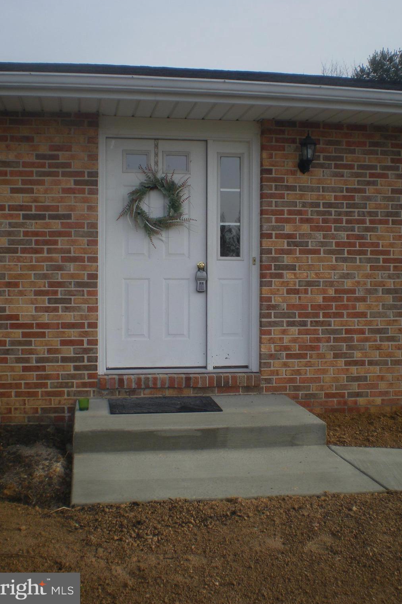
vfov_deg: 48.5
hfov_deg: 33.4
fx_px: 670
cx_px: 210
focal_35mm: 40
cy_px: 300
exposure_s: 1/237
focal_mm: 6.3
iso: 64
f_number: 4.6
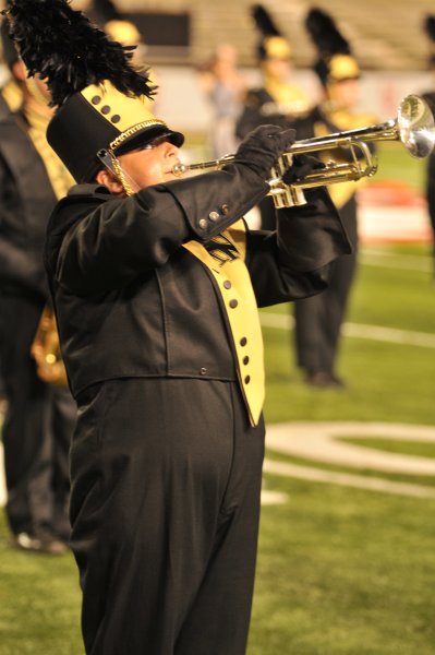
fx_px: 3268
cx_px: 218
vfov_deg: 11.4
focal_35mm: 180
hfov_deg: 7.6
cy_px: 328
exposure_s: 1/60
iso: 500
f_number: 2.8
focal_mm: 120
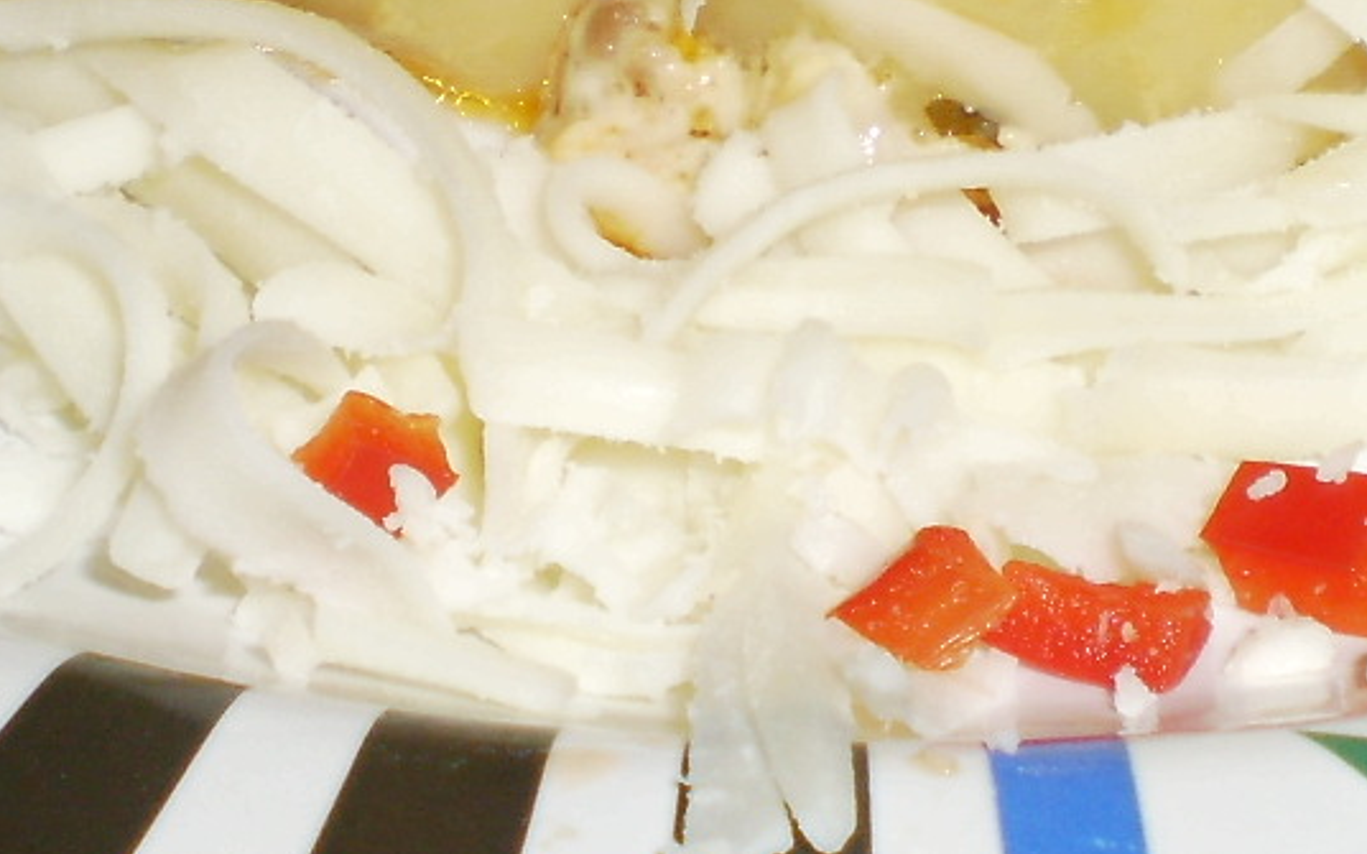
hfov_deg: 18.3
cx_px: 796
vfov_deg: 11.3
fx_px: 4247
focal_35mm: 114
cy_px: -107
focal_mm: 6.3
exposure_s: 1/30
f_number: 3.1
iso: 125
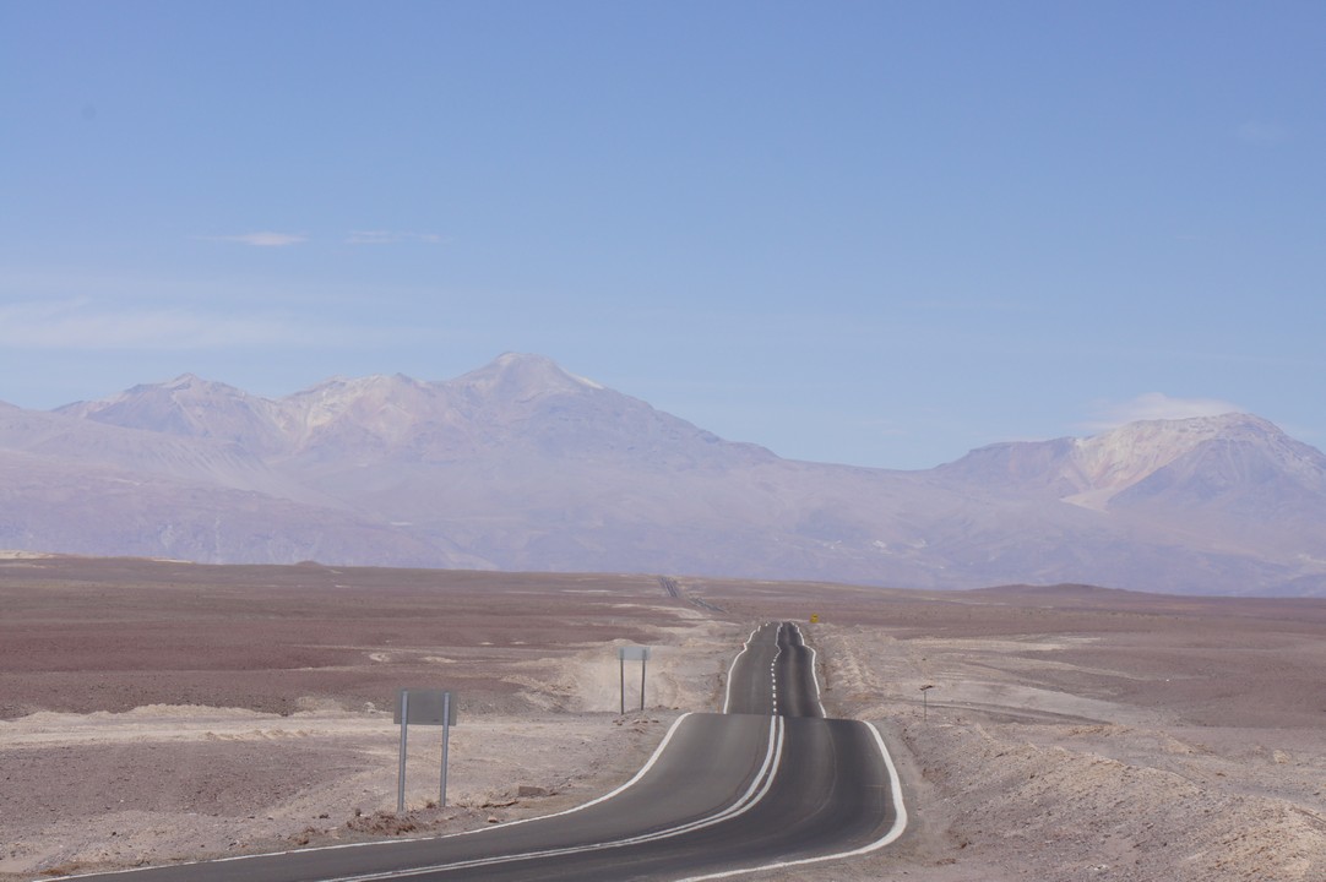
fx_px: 4031
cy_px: 441
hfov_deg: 18.7
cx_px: 663
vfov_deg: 12.5
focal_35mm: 110
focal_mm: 73
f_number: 13
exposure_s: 1/320
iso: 200
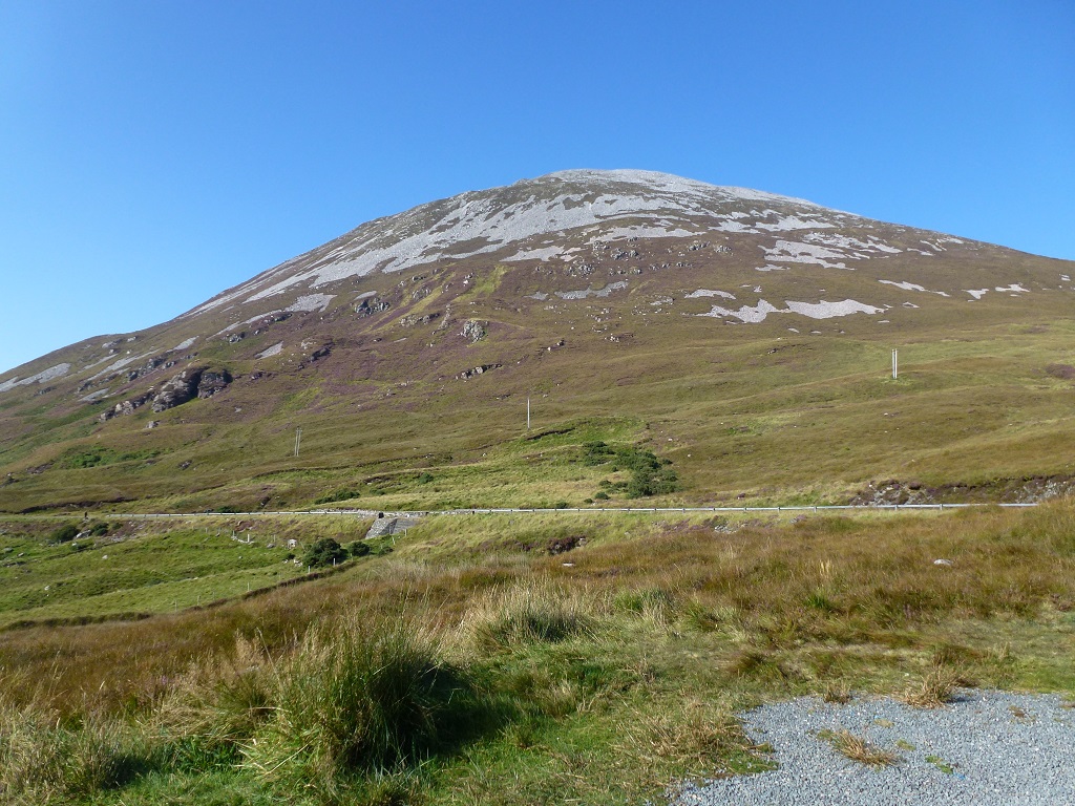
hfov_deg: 71.6
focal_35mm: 24
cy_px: 403
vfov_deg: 56.8
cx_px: 538
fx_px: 745
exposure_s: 1/500
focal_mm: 4.3
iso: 100
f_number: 4
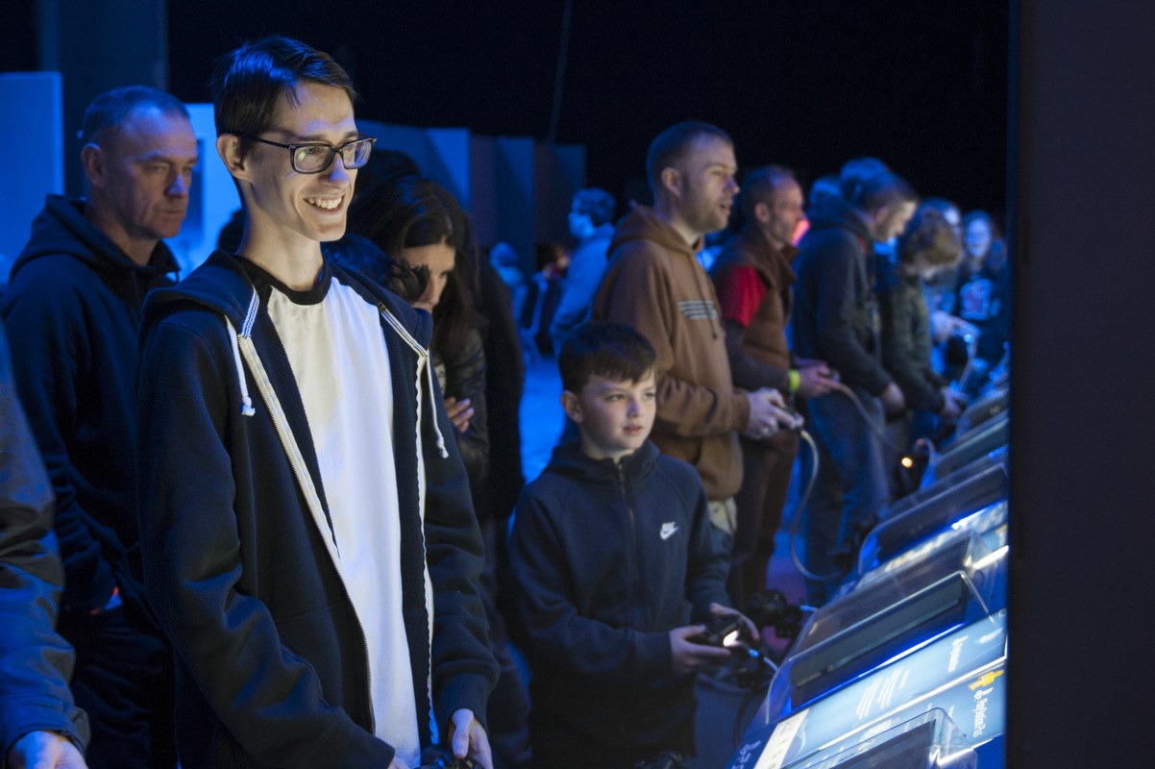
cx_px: 578
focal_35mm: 32
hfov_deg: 58.7
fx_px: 1026
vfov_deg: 41.1
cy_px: 384
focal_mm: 32
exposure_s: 1/40
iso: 1600
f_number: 2.8
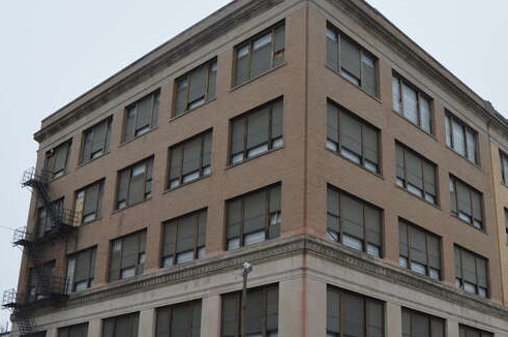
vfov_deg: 30.2
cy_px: 227
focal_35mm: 44
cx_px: 308
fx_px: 620
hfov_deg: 44.3
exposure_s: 1/160
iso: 100
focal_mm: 18
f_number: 6.3
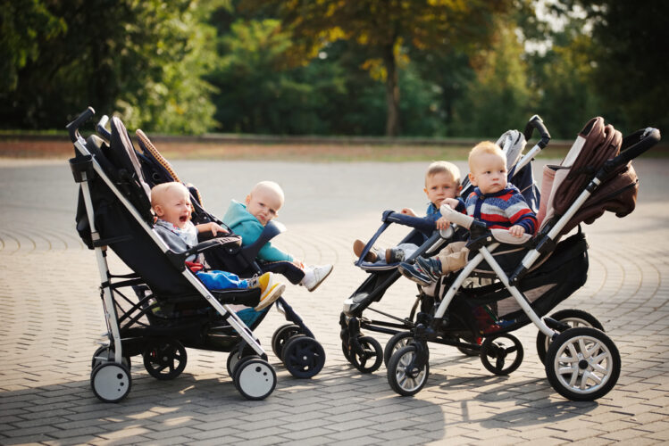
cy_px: 223
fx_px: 1952
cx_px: 334
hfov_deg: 19.4
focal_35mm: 105
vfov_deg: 13.1
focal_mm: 105
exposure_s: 1/640
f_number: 4
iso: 160
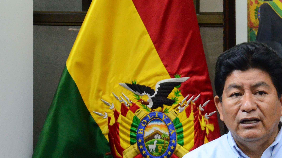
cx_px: 253
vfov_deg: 4.0
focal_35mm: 300
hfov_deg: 7.2
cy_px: 133
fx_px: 2245
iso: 3200
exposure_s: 1/125
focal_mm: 85
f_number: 5.6
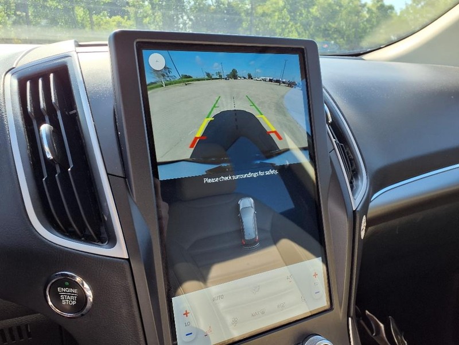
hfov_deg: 65.3
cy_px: 172
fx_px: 358
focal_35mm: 27
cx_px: 230
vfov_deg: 51.4
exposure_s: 1/222
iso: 40
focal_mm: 3.58
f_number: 1.9
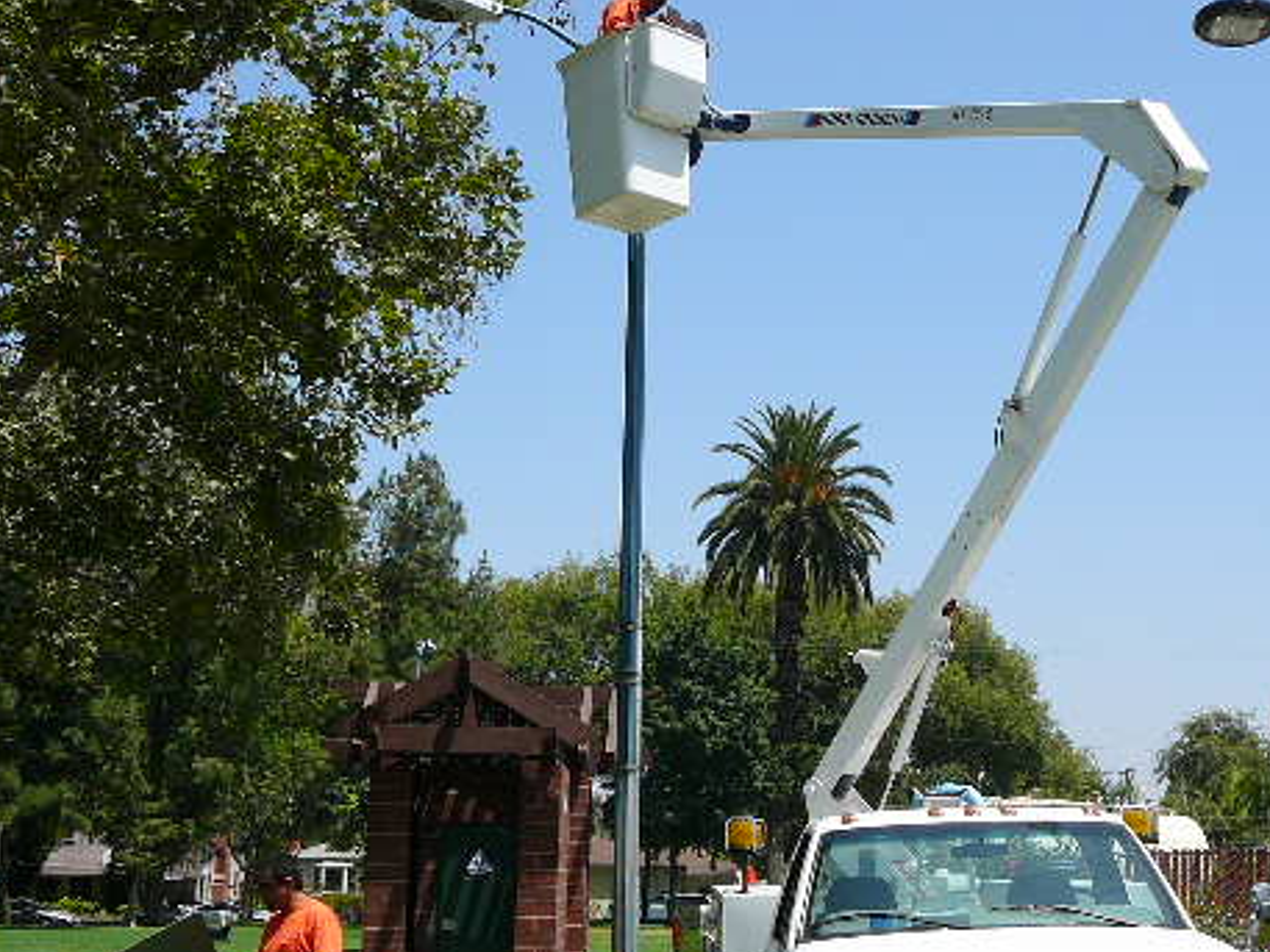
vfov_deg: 29.6
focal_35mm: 49
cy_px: 550
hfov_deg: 38.7
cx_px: 770
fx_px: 1798
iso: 80
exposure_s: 1/400
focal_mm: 5.2
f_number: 5
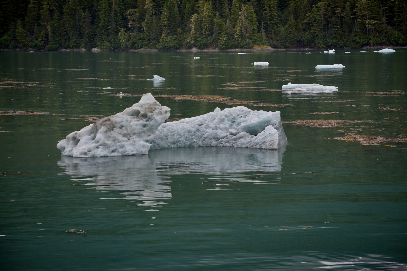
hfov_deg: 17.6
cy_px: 136
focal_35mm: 116
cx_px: 204
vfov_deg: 11.8
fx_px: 1312
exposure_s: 1/250
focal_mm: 116
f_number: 7.1
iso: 100
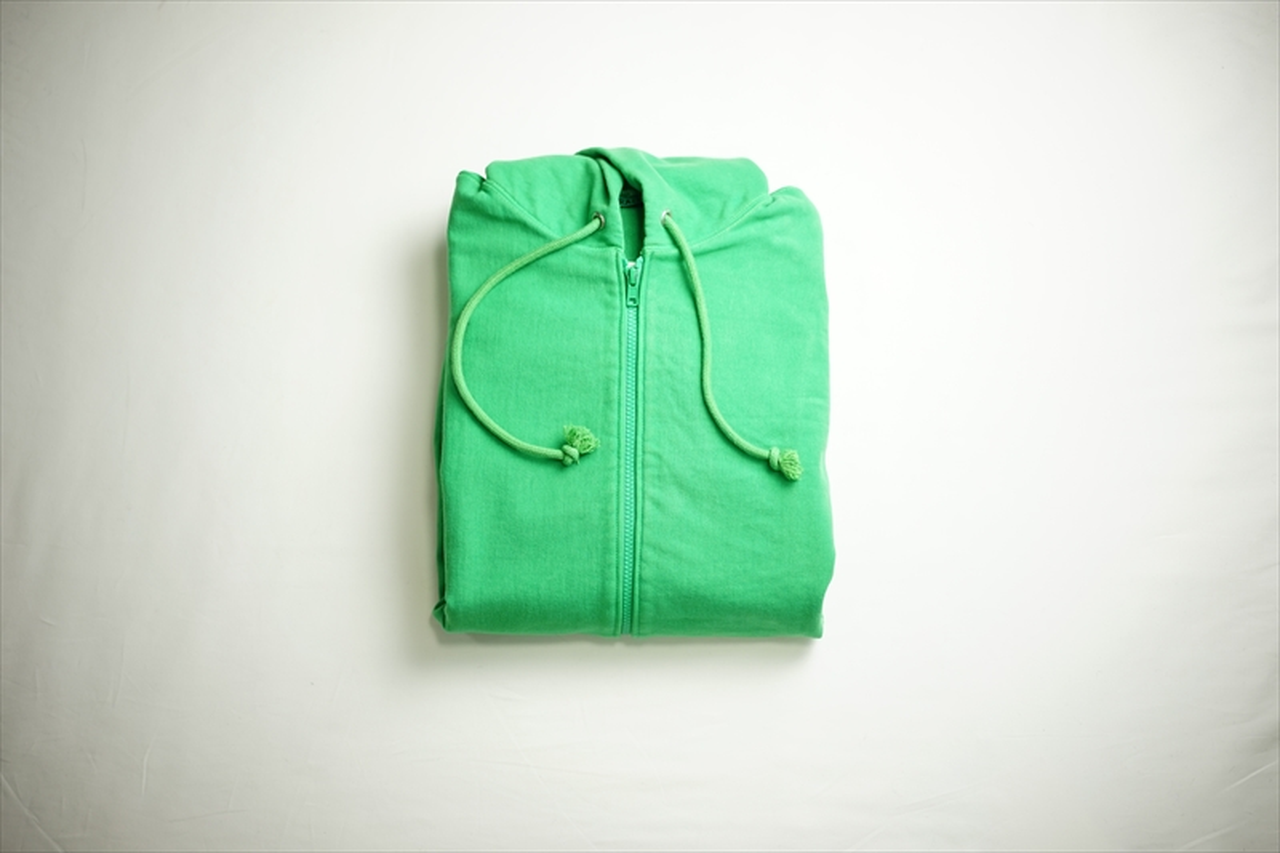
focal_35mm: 55
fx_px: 1955
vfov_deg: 24.6
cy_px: 426
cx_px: 640
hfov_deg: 36.3
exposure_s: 1/100
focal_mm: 55
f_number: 1.8
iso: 100
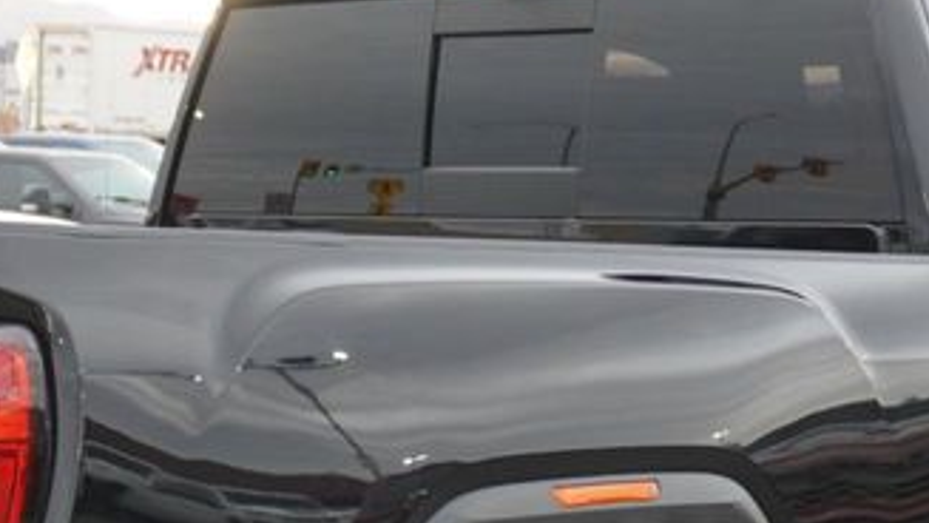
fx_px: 2907
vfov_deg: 10.1
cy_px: 665
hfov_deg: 18.1
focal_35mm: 118
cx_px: 344
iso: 640
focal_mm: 24
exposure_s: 1/60
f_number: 4.5
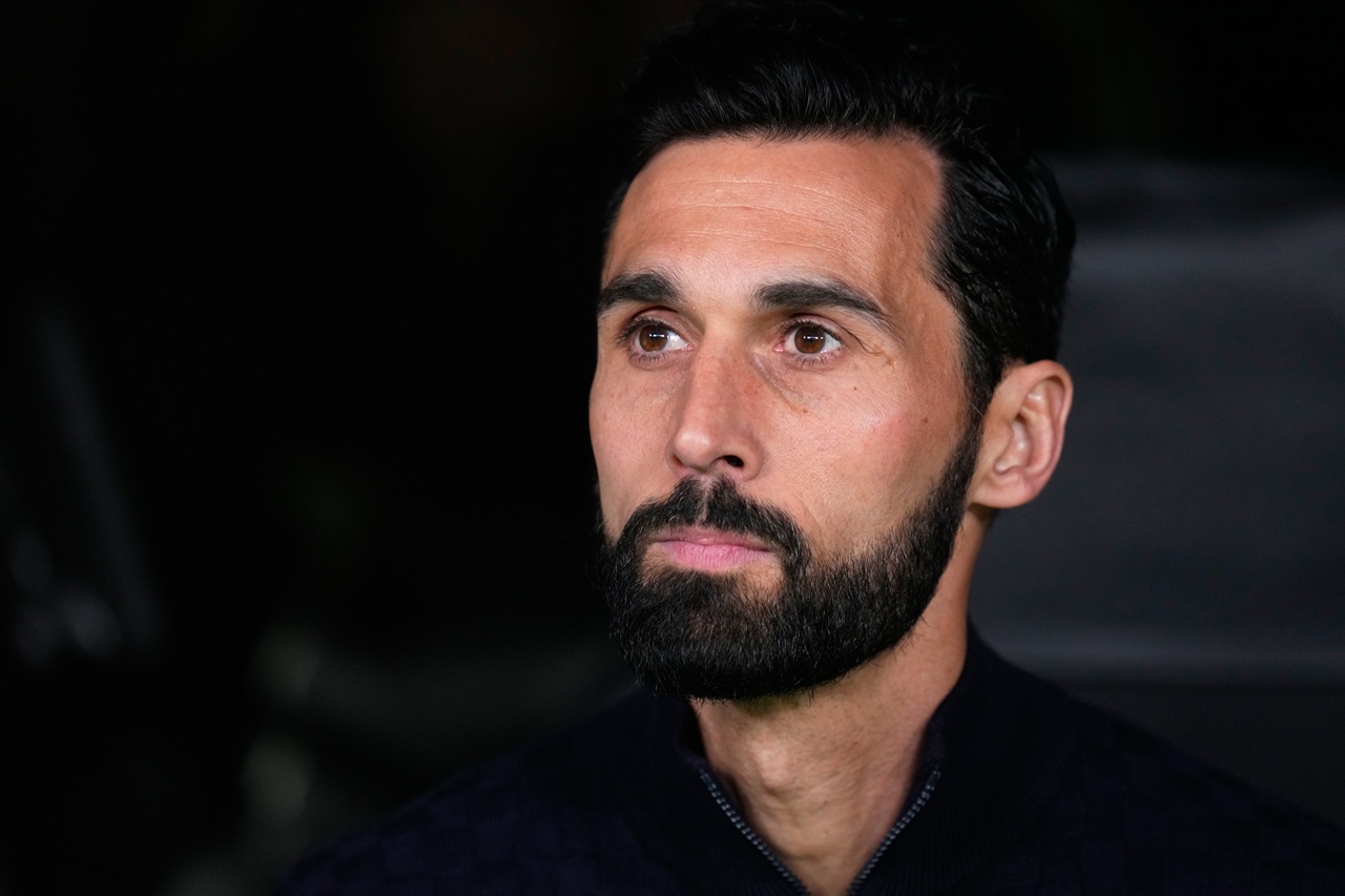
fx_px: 14941
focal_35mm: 400
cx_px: 672
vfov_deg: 3.4
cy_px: 448
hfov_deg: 5.2
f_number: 2.8
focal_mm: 400
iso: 2500
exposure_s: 1/800
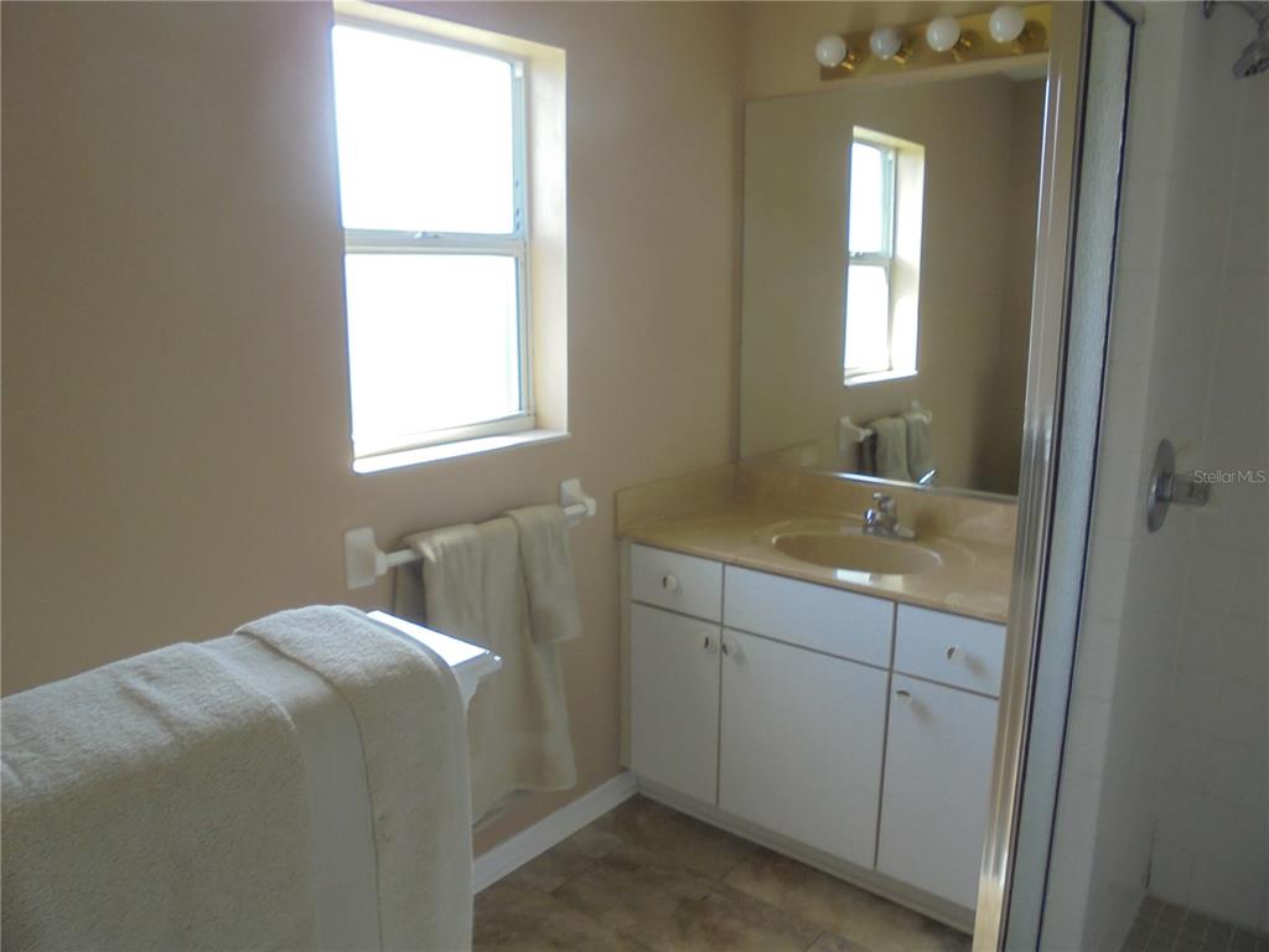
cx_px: 634
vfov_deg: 53.1
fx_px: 953
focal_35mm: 26
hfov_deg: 67.3
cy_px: 476
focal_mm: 4.6
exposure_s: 1/30
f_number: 3.5
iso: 100
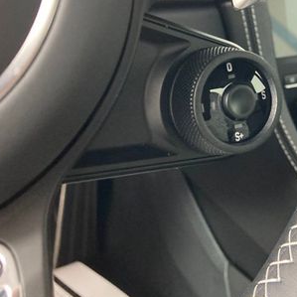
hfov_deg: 31.4
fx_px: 514
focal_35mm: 53
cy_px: 63
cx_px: 238
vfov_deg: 31.4
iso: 160
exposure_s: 1/60
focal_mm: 3.99
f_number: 1.8
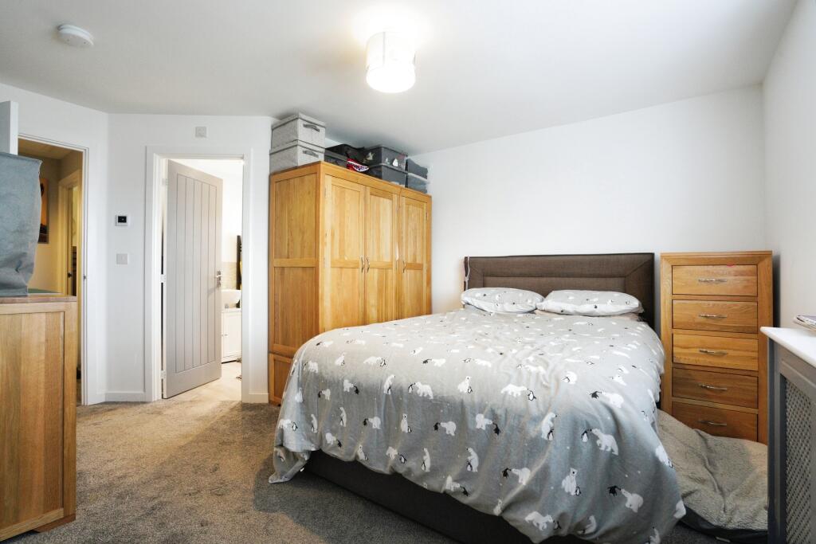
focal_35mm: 16
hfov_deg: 96.7
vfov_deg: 73.8
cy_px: 272
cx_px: 408
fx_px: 363
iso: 2000
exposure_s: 1/20
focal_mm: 16
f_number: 9
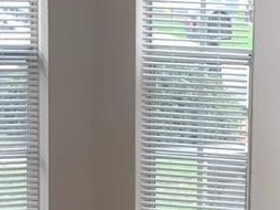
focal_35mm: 183
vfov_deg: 8.0
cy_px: 261
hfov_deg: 10.7
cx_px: 270
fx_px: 1479
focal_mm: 3
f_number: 1.8
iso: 20
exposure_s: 1/120
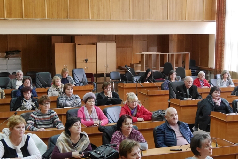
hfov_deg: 30.9
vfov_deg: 20.9
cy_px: 102
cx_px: 131
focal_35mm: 65
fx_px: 430
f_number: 4.1
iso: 2500
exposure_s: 1/60
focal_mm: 24
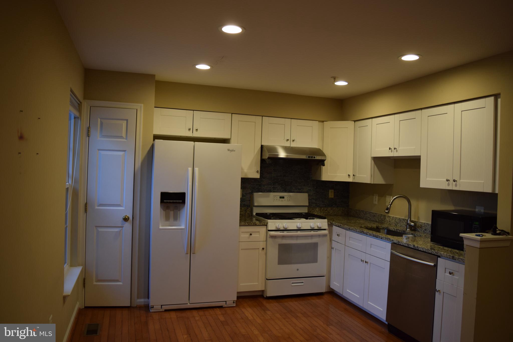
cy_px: 171
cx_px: 256
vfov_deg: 47.9
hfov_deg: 67.4
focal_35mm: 27
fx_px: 385
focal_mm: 18
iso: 400
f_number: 4
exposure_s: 1/60
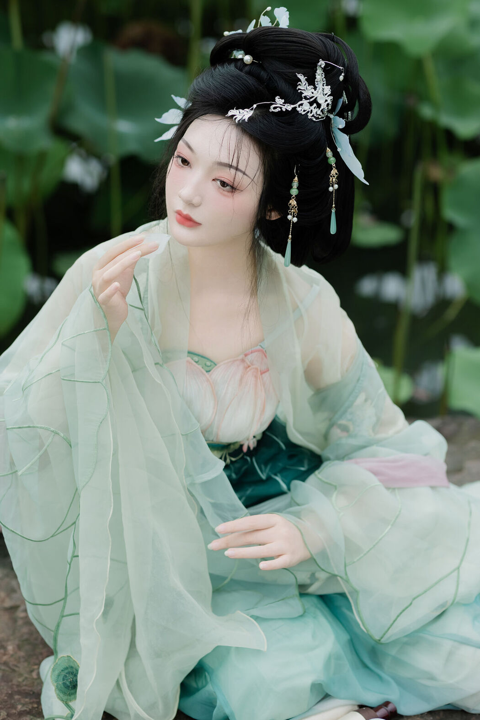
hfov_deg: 16.1
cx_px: 240
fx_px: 1700
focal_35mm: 85
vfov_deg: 23.9
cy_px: 360
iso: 100
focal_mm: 85
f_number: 2.8
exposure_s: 1/640
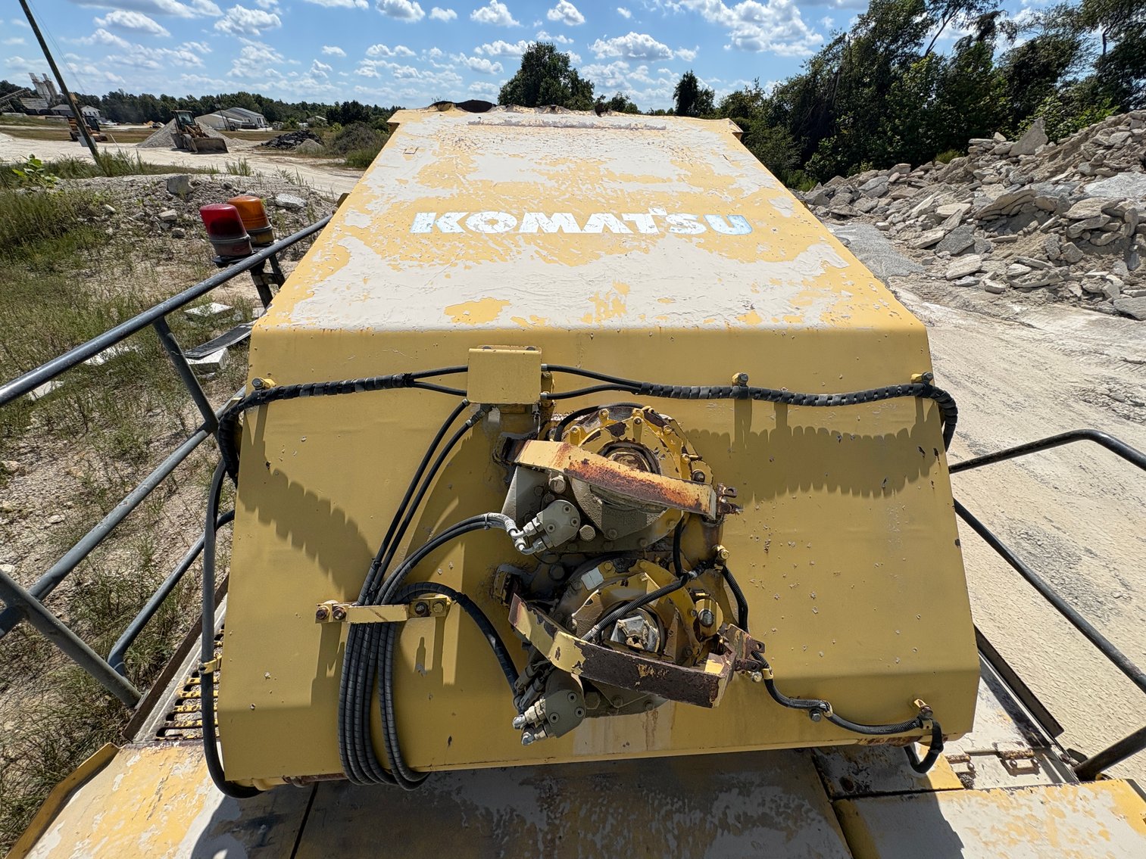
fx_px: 464
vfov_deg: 85.7
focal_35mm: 14
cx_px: 573
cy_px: 430
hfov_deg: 102.1
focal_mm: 2.22
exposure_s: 1/2985
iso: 50
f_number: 2.2
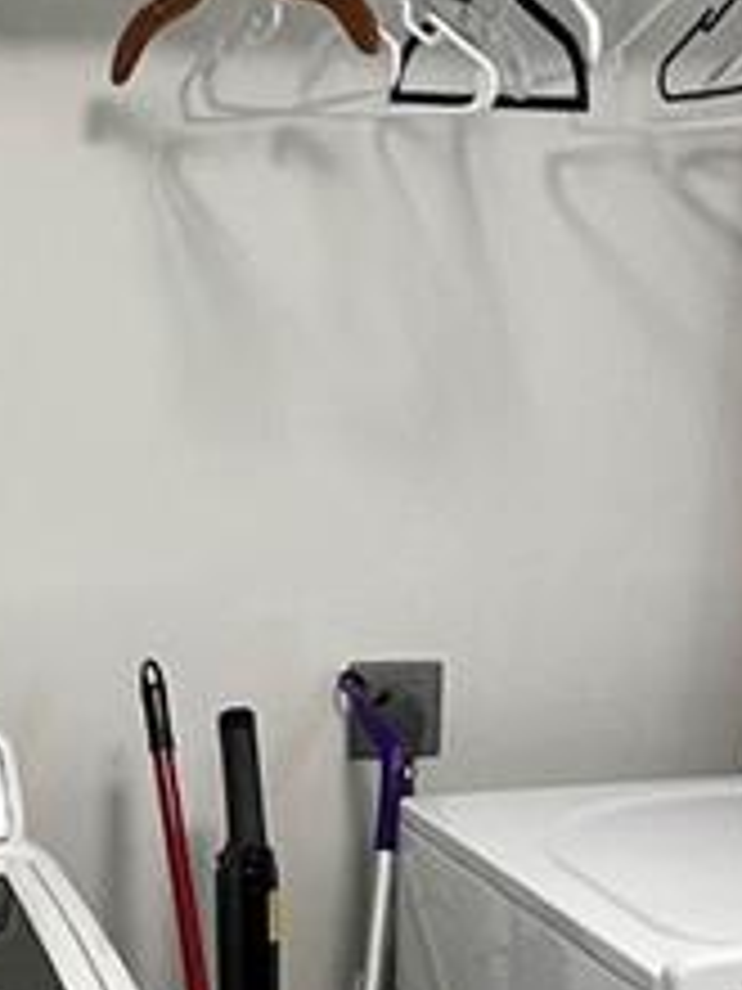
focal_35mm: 71
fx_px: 2029
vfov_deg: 26.2
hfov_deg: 20.7
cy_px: 945
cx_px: 301
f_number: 1.8
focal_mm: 1.57
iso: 200
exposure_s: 1/120
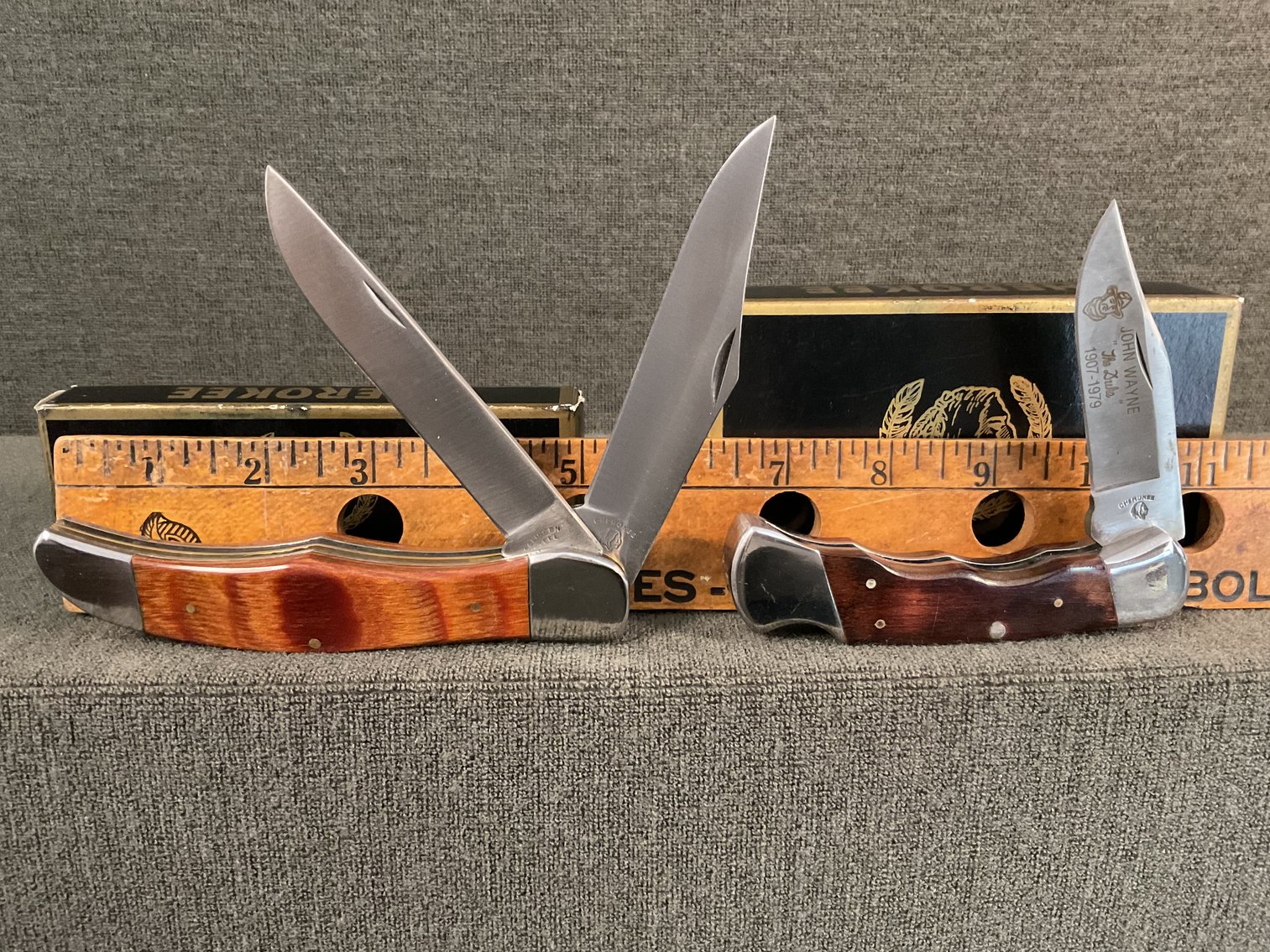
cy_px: 476
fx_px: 1064
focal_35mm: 29
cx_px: 635
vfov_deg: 48.2
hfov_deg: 61.7
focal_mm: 3
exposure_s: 1/30
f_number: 1.8
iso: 500
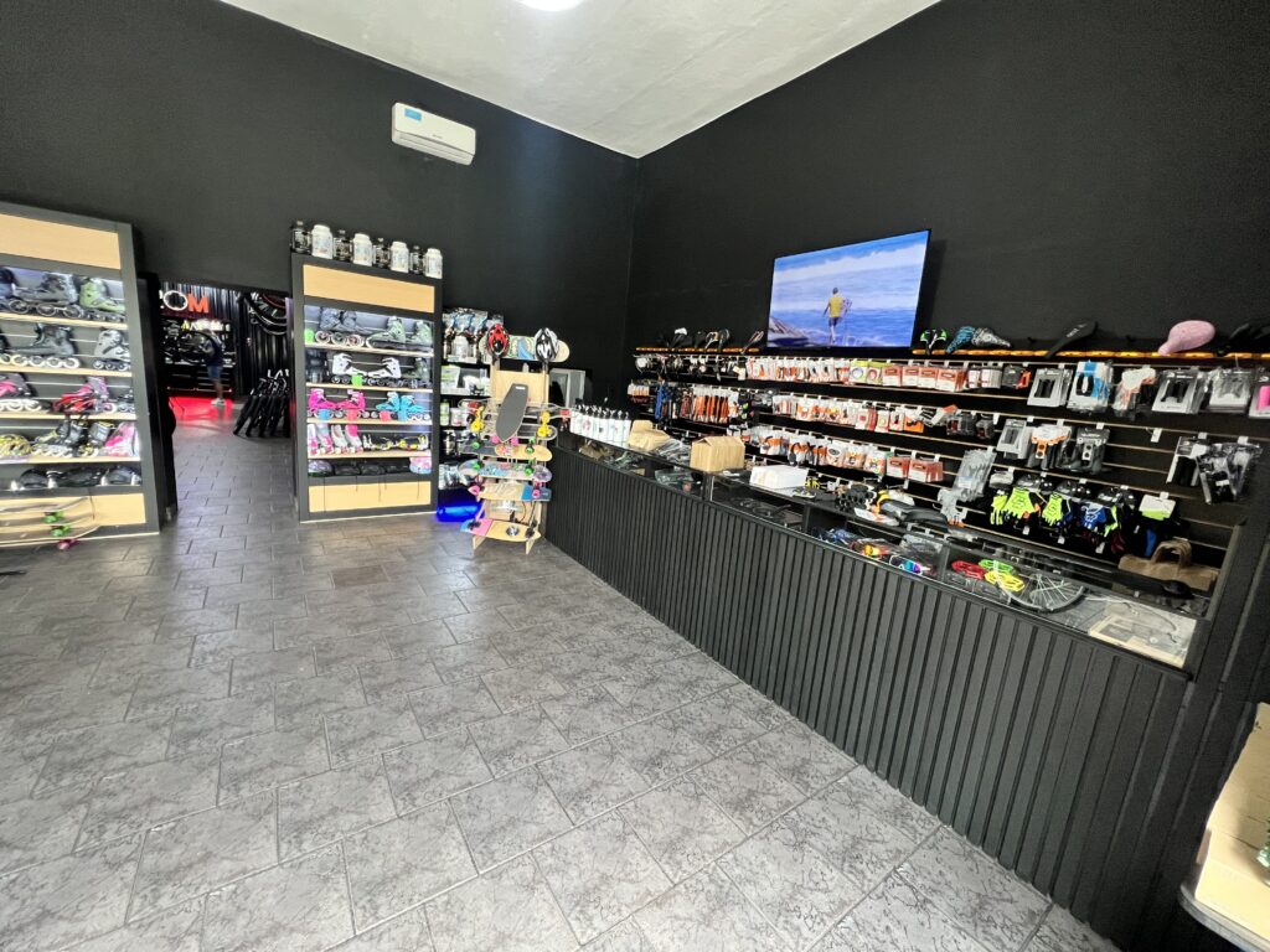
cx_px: 635
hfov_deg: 106.2
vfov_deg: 89.9
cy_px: 476
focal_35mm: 13
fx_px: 477
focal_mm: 1.57
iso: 400
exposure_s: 1/60
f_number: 1.8
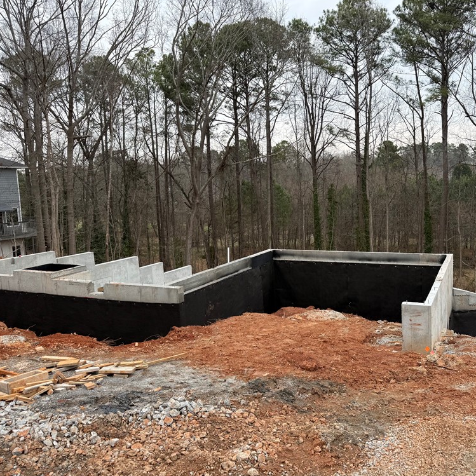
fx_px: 451
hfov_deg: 55.2
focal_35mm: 29
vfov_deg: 55.6
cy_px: 235
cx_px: 287
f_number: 1.78
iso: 80
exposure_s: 1/665
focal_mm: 6.76
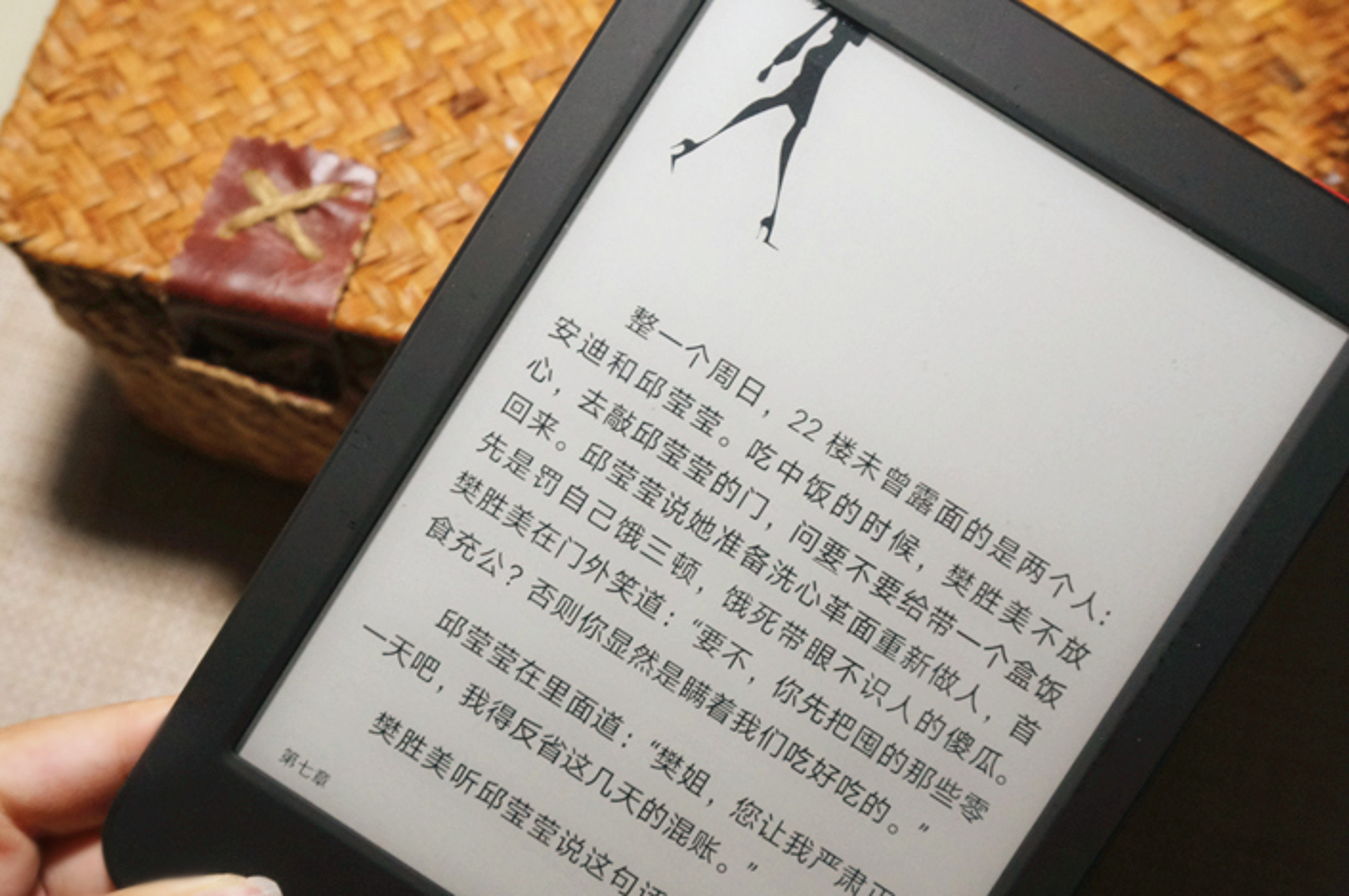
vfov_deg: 26.4
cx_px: 661
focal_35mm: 51
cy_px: 546
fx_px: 1909
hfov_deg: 38.9
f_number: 5.6
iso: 1000
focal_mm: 24
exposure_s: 1/60
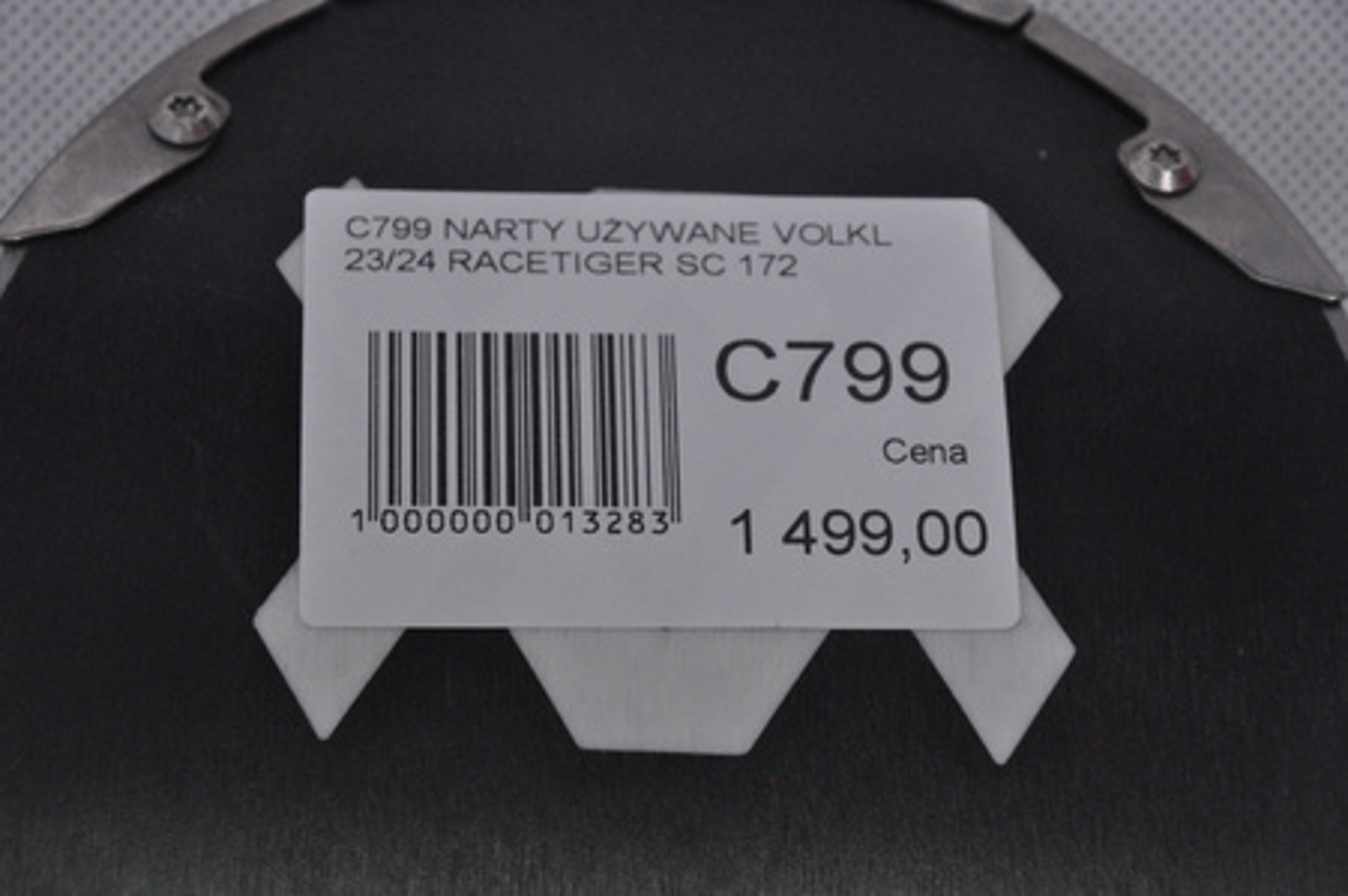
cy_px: 448
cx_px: 674
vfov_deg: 8.7
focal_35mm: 158
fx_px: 5891
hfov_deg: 13.1
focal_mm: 105
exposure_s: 1/125
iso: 3200
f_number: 9.5
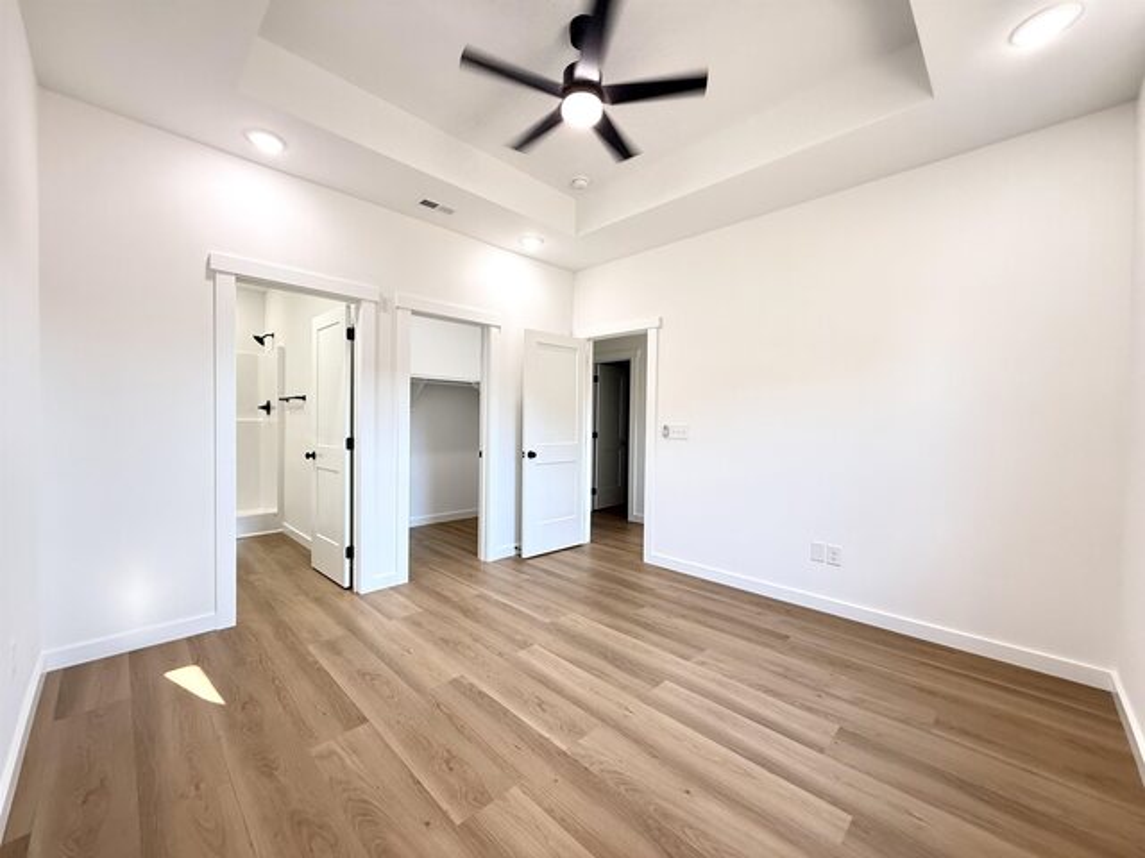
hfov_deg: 102.1
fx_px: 463
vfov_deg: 85.7
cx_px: 572
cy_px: 429
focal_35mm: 14
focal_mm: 2.22
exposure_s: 1/120
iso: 160
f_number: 2.2
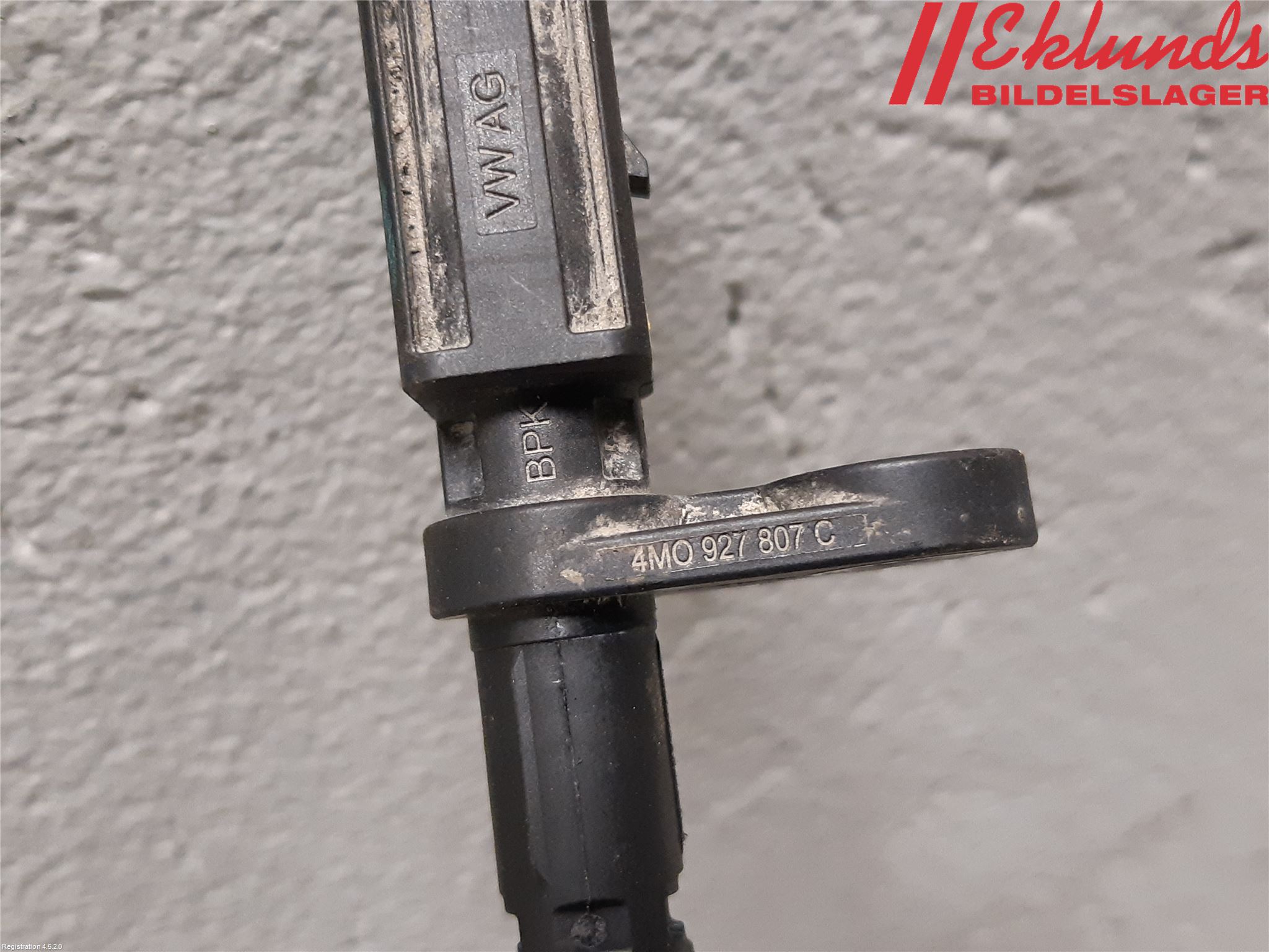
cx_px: 634
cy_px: 476
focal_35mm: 26
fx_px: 953
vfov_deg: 53.1
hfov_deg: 67.3
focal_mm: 3.93
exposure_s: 1/33
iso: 250
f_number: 1.7
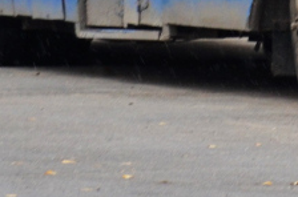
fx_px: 10070
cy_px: -345
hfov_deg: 1.7
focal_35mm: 1220
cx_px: 374
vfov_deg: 1.1
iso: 400
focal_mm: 140
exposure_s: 1/200
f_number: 5.6
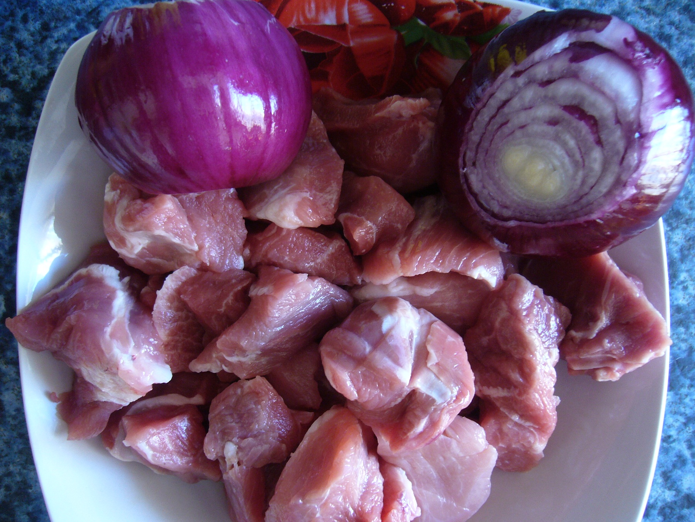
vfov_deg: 40.7
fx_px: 703
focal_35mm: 35
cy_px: 261
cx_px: 348
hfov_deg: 52.6
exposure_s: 1/15
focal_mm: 5.8
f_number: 2.8
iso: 100
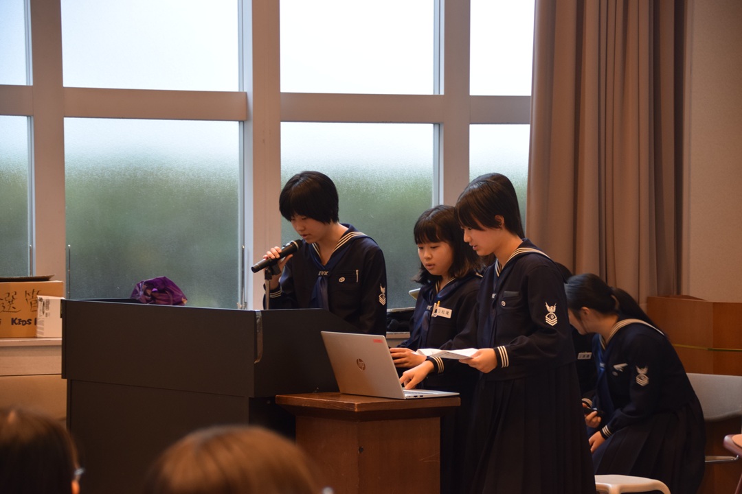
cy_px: 247
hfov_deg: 15.9
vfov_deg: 10.6
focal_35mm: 129
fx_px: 2659
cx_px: 371
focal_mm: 86
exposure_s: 1/60
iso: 560
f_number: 5.3
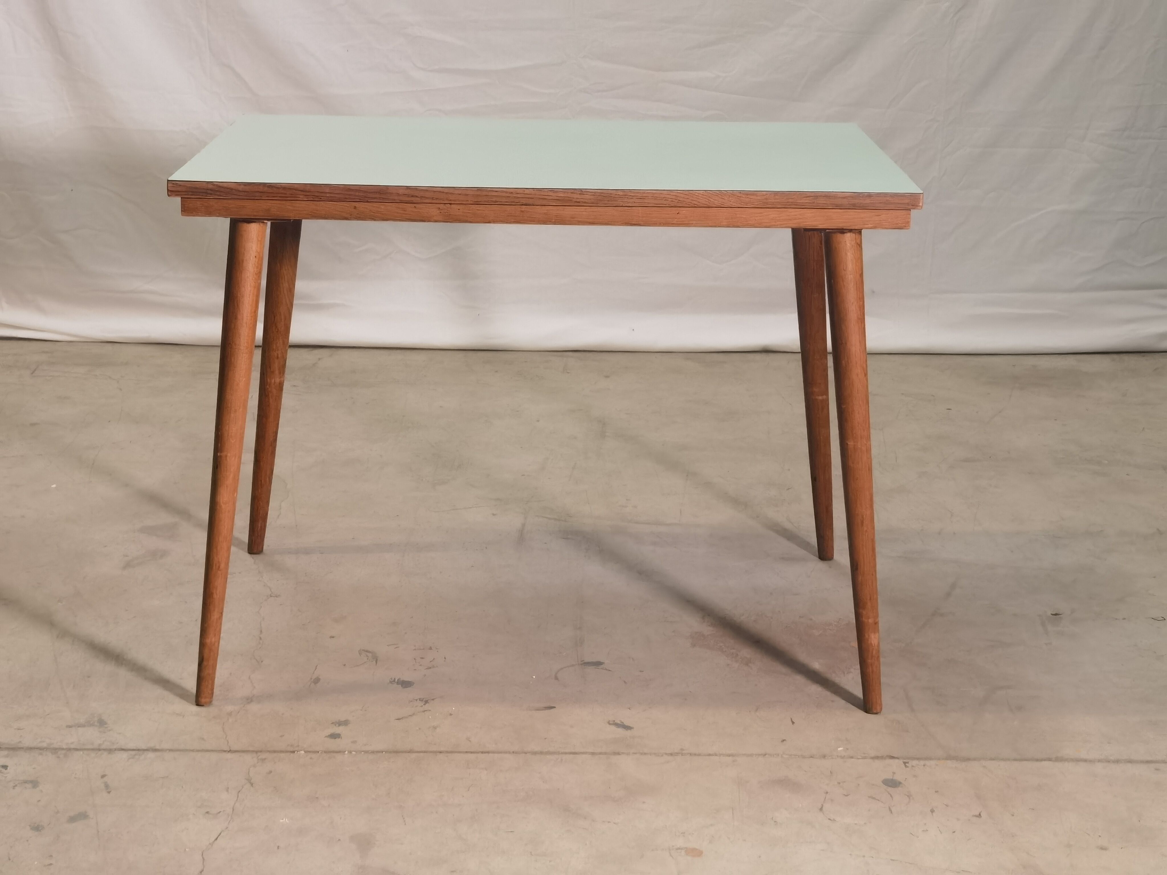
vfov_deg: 25.2
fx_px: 1955
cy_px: 438
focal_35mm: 58
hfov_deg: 33.2
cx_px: 584
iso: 250
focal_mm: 6.71
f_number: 1.9
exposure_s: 1/50
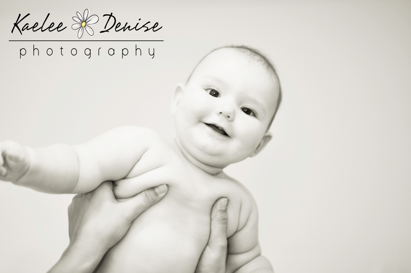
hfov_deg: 27.0
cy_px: 136
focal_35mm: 75
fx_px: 855
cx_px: 206
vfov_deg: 18.1
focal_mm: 50
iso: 200
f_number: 1.4
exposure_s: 1/80
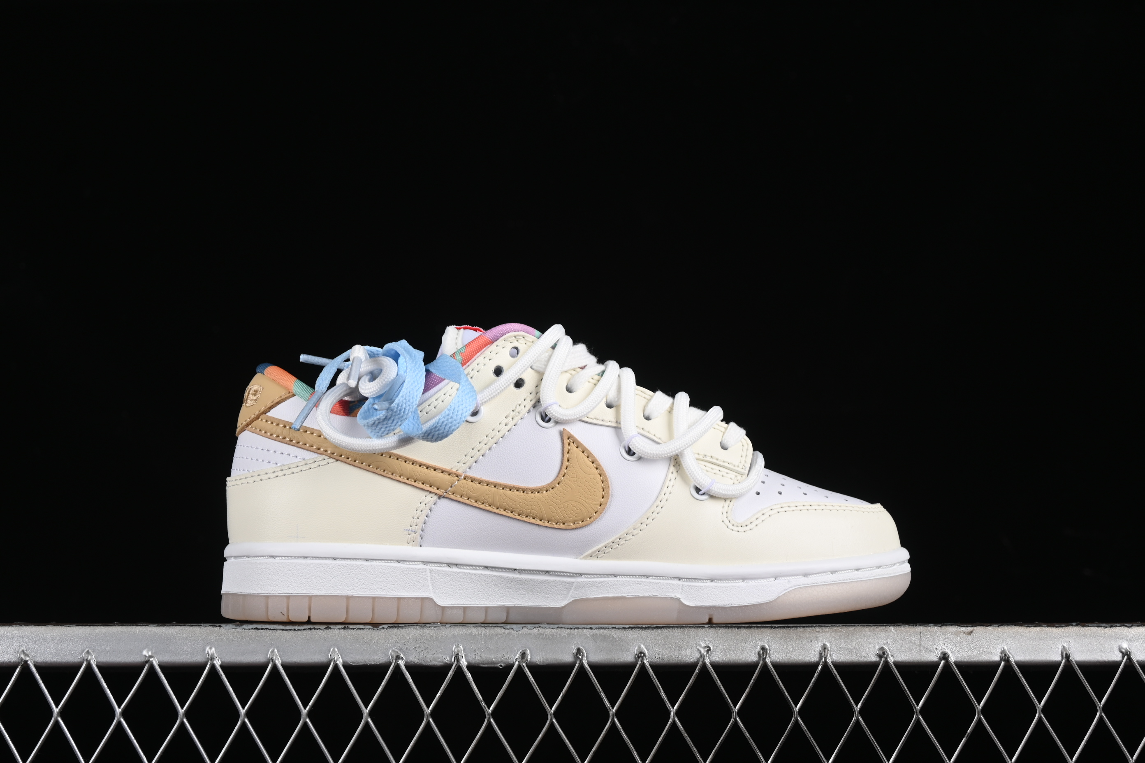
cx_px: 572
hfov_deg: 28.1
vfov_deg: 18.9
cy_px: 382
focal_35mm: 72
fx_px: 2290
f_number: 8
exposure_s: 1/160
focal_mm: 48
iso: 160
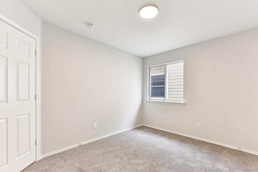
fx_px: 115
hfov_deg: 96.7
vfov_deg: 73.7
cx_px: 132
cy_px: 92
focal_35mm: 16
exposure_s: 1/25
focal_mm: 14
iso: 400
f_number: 8
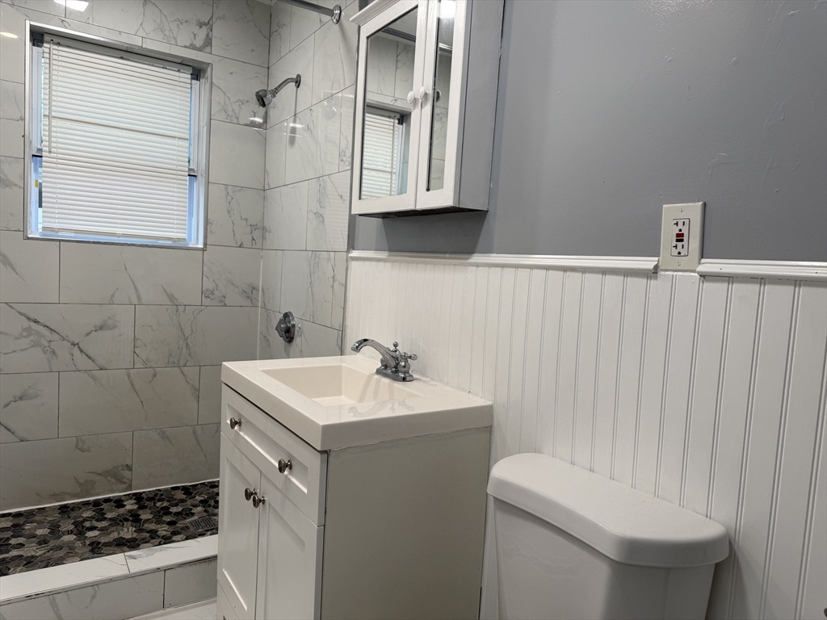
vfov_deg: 56.8
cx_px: 414
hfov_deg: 71.6
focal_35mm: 24
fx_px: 573
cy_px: 310
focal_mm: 6.76
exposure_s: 1/114
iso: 80
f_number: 1.78
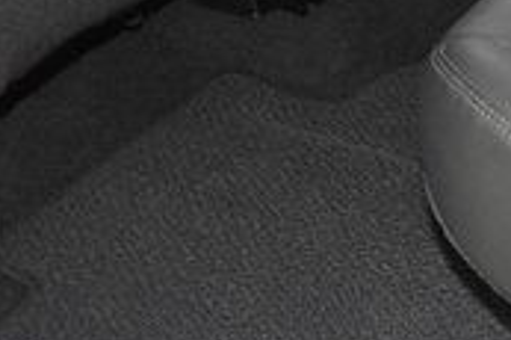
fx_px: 1418
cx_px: 659
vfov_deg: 13.1
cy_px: -123
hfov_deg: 19.0
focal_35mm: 100
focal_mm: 18
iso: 3200
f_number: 3.5
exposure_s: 1/60
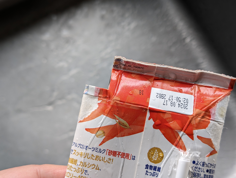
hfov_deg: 38.9
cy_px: 89
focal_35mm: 49
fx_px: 335
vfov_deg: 29.7
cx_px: 118
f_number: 1.68
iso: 21
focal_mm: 6.9
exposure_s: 1/46.7
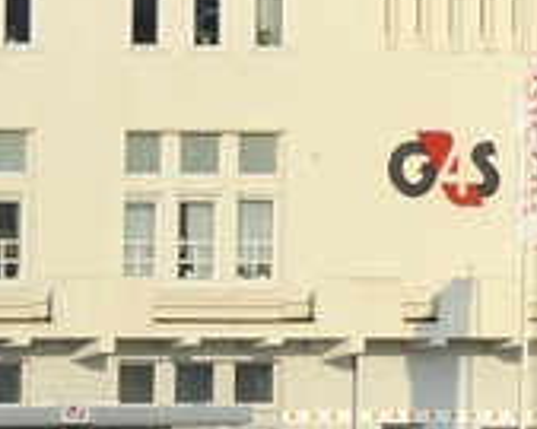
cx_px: 2027
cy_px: -545
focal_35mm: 1202
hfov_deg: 1.6
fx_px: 19093
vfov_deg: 1.3
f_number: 9
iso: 200
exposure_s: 1/500
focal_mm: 135
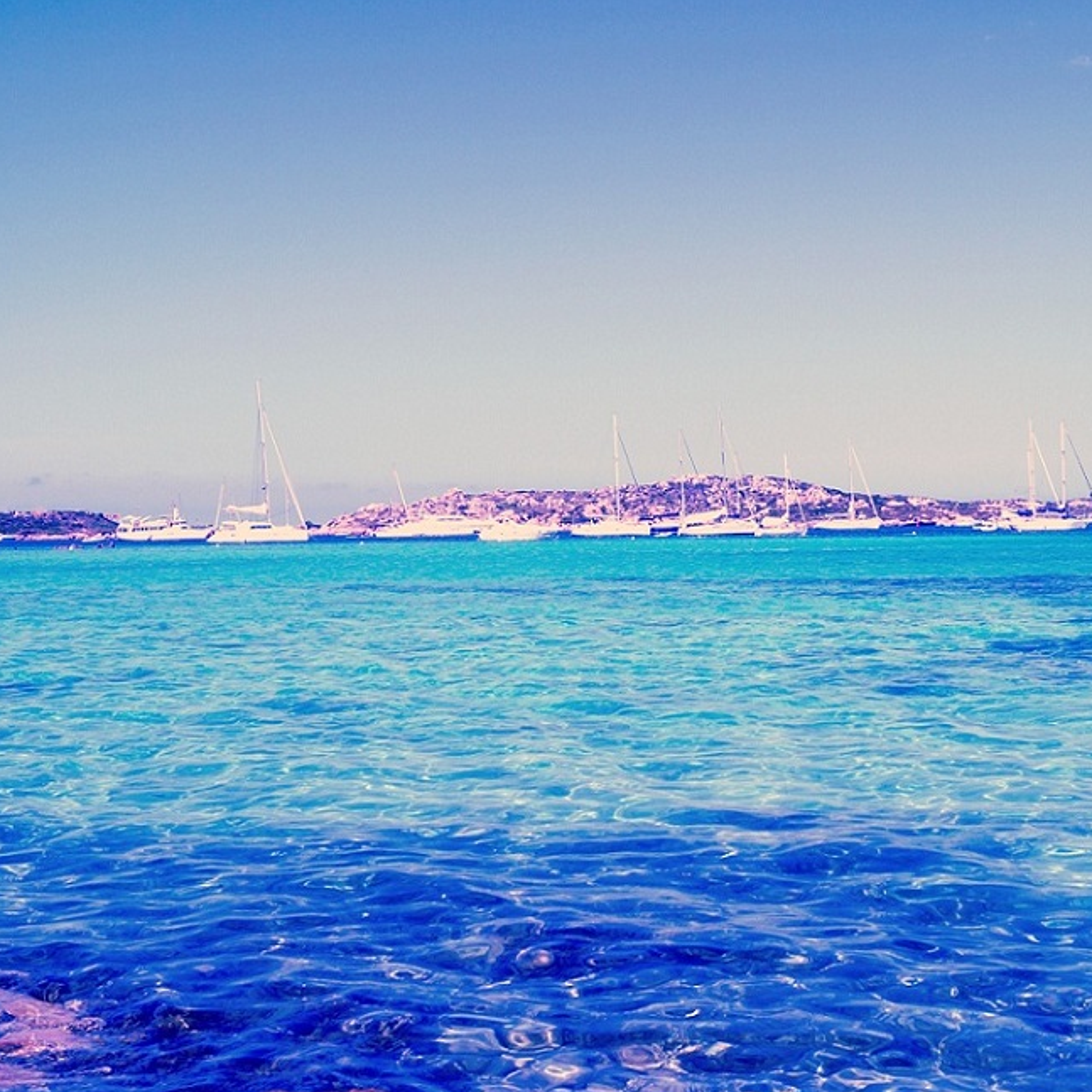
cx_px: 723
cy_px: 557
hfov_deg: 35.7
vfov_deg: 36.1
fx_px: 1677
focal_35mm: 47
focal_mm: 24
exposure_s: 1/160
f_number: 9
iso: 100
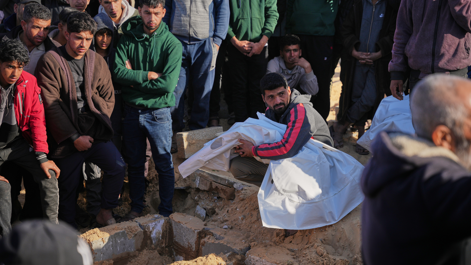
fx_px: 924
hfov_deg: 28.6
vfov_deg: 16.3
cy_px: 132
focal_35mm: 74
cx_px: 236
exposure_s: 1/3200
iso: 160
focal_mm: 70
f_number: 2.8
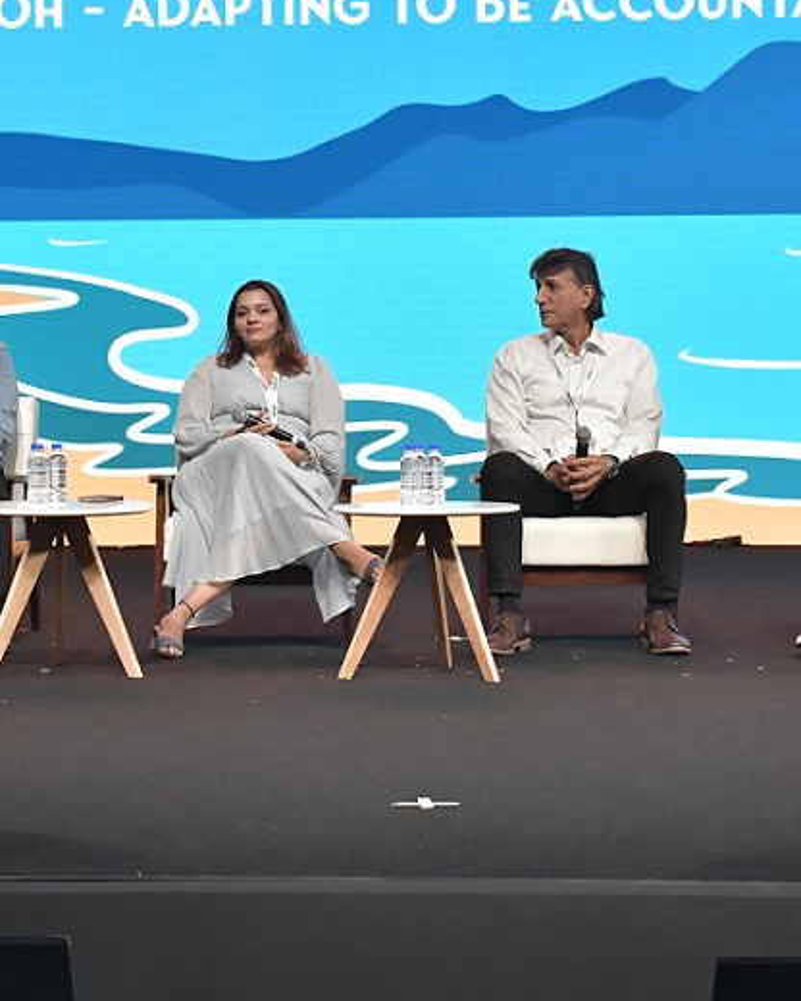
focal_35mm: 97
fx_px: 2874
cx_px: 305
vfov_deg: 19.7
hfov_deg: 15.8
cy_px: 385
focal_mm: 34
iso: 4000
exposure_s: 1/200
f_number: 7.1
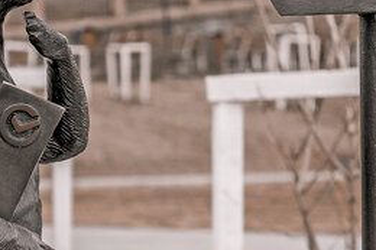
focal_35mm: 254
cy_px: 158
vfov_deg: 5.4
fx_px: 2646
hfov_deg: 8.1
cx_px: 163
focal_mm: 55
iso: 200
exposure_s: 1/500
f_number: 5.6
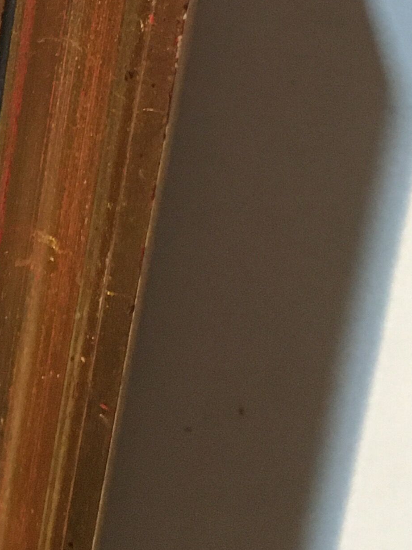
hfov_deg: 14.7
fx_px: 1508
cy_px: 45
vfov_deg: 20.2
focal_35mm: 95
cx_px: -171
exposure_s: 1/17
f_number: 2.2
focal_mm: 4.15
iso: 250
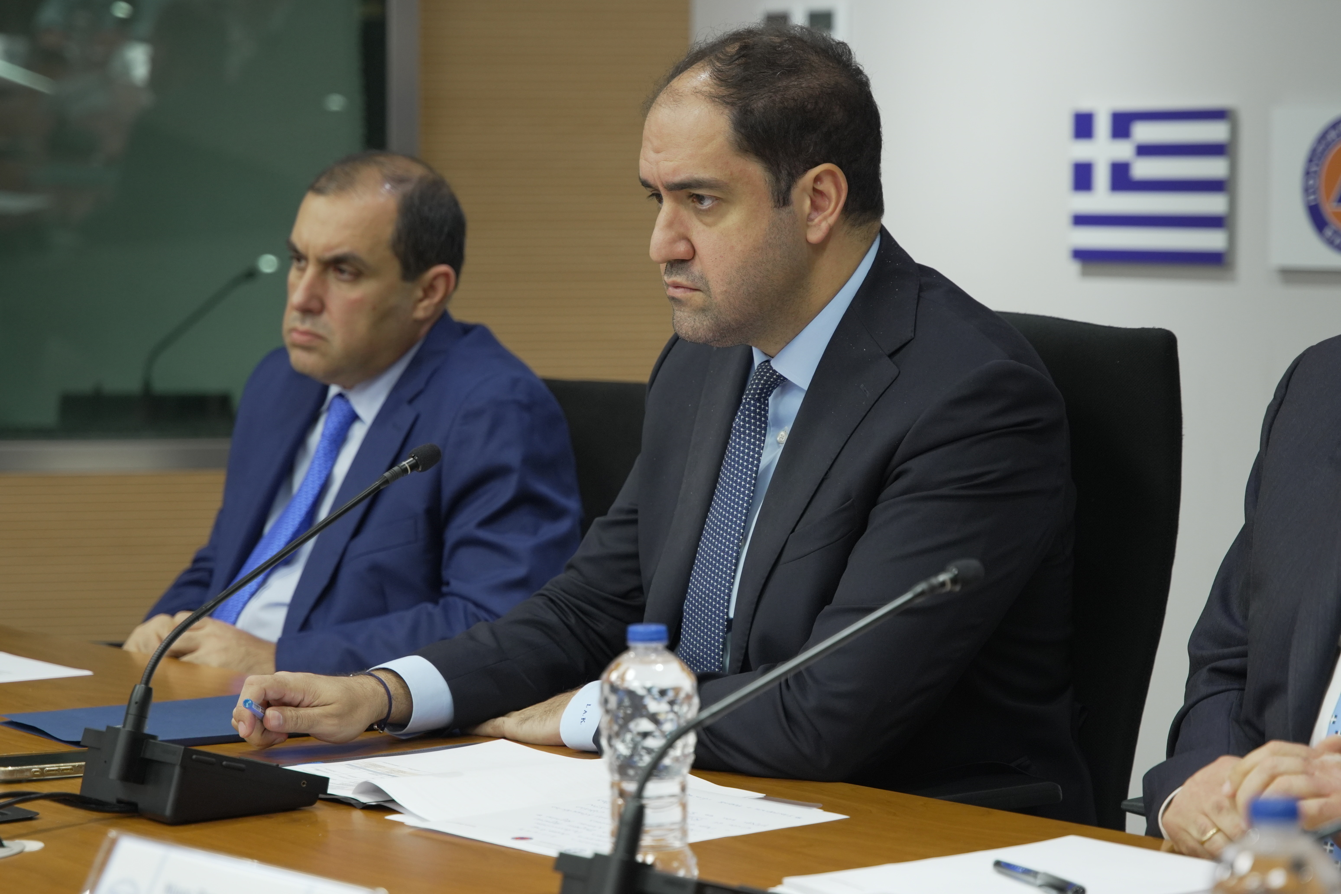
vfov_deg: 13.0
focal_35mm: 105
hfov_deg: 19.5
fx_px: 3911
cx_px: 670
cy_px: 447
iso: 800
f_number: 2.8
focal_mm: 70
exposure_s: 1/100
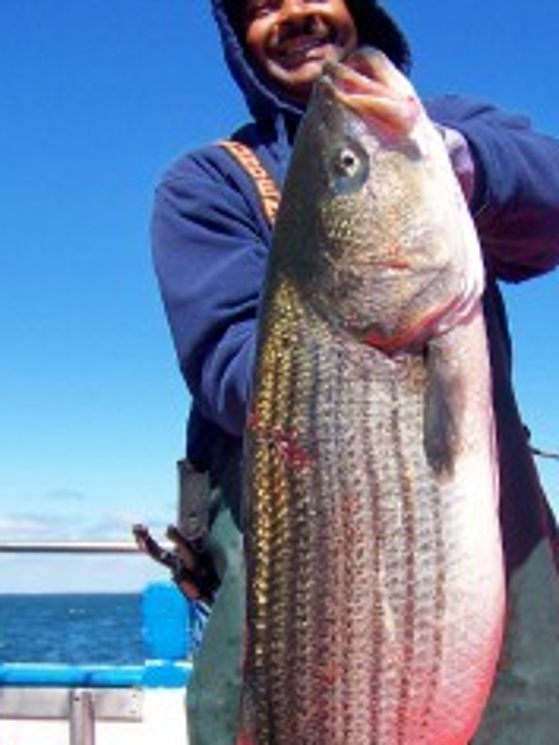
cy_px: 533
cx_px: 338
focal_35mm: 61
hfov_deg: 24.0
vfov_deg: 31.3
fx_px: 1313
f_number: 2.8
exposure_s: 1/800
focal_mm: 5.85
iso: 64
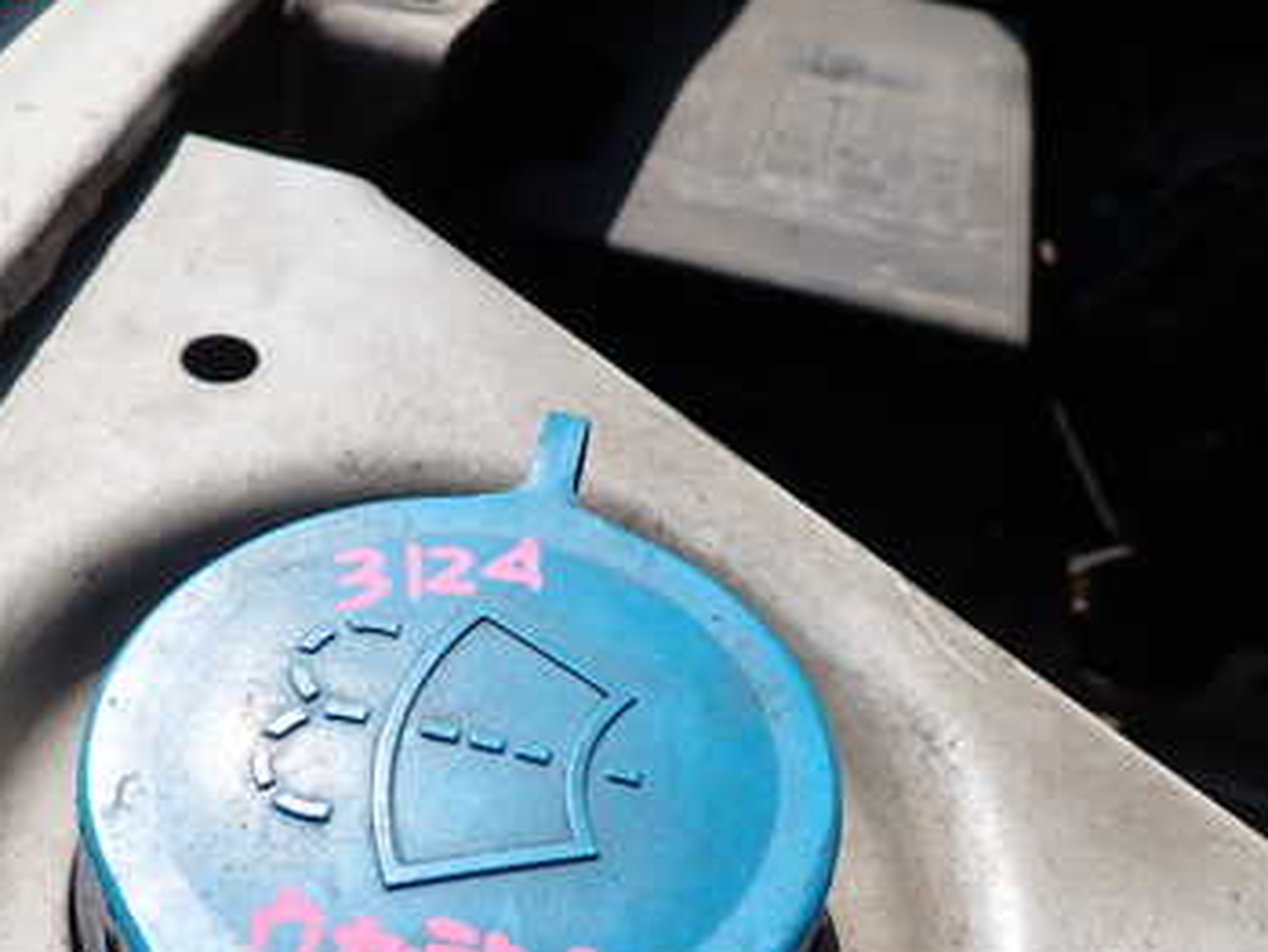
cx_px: 494
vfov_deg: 32.8
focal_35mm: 43
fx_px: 1576
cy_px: 745
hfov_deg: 43.6
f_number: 8
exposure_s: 1/250
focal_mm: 4.5
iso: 100
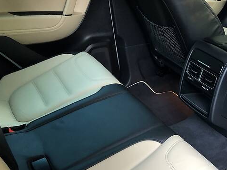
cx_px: 181
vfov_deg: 30.2
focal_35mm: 47
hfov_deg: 38.9
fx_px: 308
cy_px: 134
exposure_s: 1/15
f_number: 1.8
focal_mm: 4
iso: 80
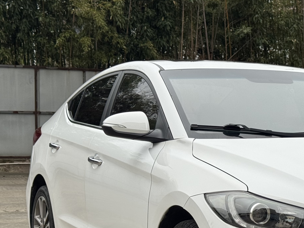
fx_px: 922
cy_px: 198
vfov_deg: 14.0
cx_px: 288
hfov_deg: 18.3
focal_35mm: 105
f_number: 1.78
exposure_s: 1/141
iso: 50
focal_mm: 6.76
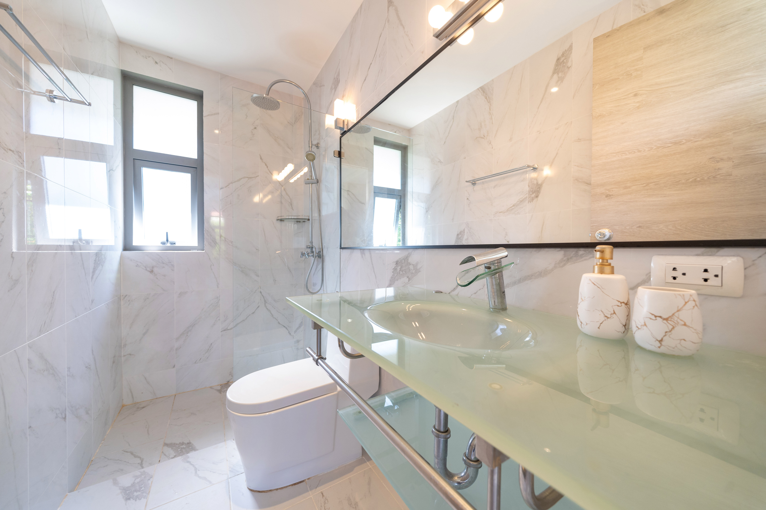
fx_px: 255
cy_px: 255
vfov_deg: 90.0
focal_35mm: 12
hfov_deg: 112.6
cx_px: 383
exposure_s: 1/30
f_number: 4.5
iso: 640
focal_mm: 12
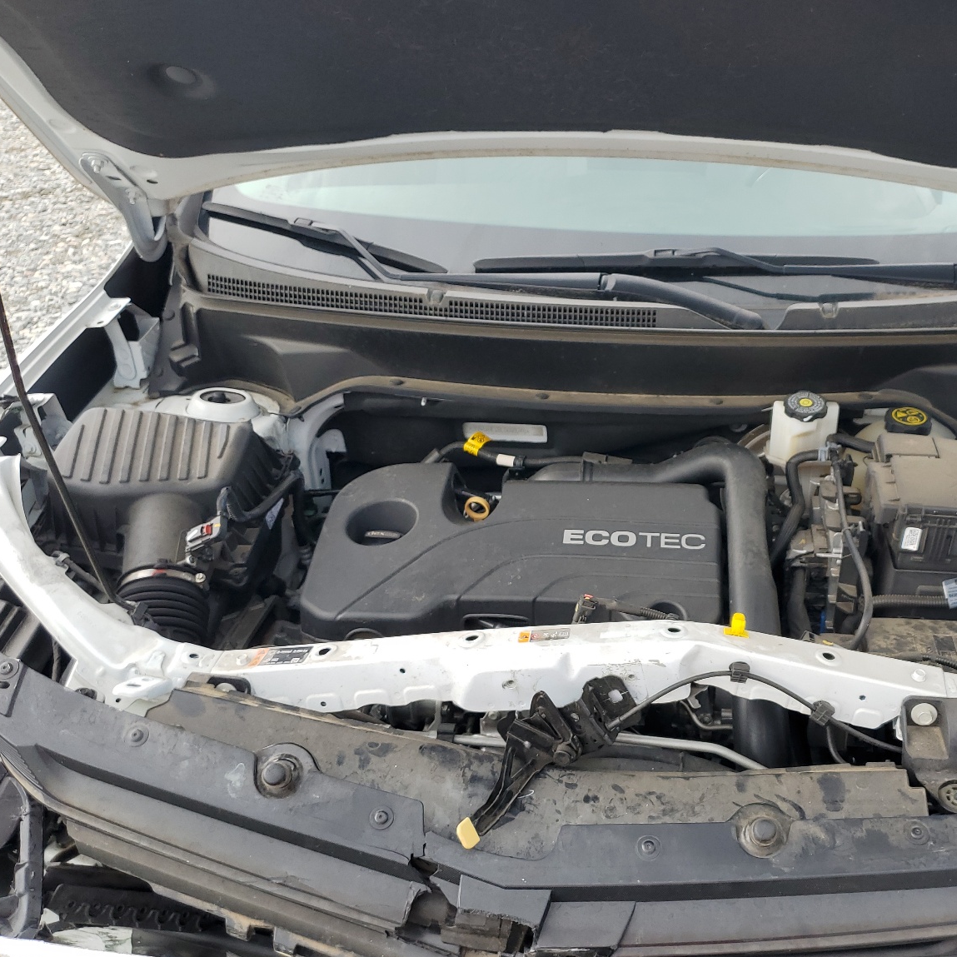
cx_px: 629
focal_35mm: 32
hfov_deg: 50.3
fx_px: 1001
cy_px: 481
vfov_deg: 51.1
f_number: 1.5
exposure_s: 1/435
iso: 50
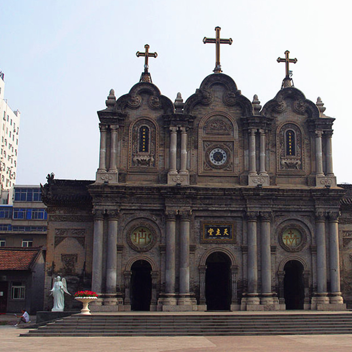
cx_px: 226
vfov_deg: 36.1
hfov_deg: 35.8
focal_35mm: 47
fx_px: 541
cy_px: 175
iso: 200
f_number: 8
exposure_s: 1/640
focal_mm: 24.38
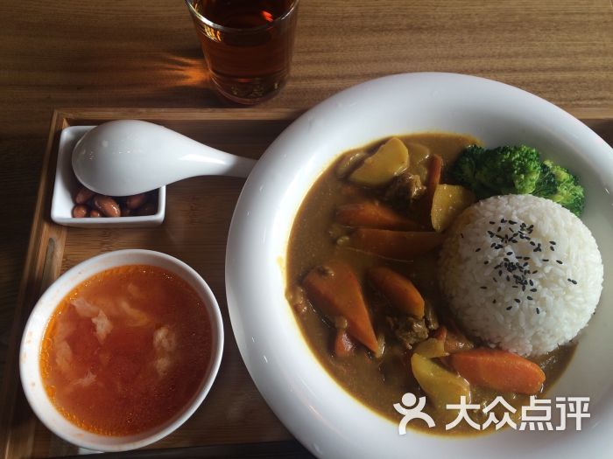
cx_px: 306
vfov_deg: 48.2
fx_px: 514
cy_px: 230
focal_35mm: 29
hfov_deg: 61.7
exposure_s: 1/50
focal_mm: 4.15
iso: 40
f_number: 2.2
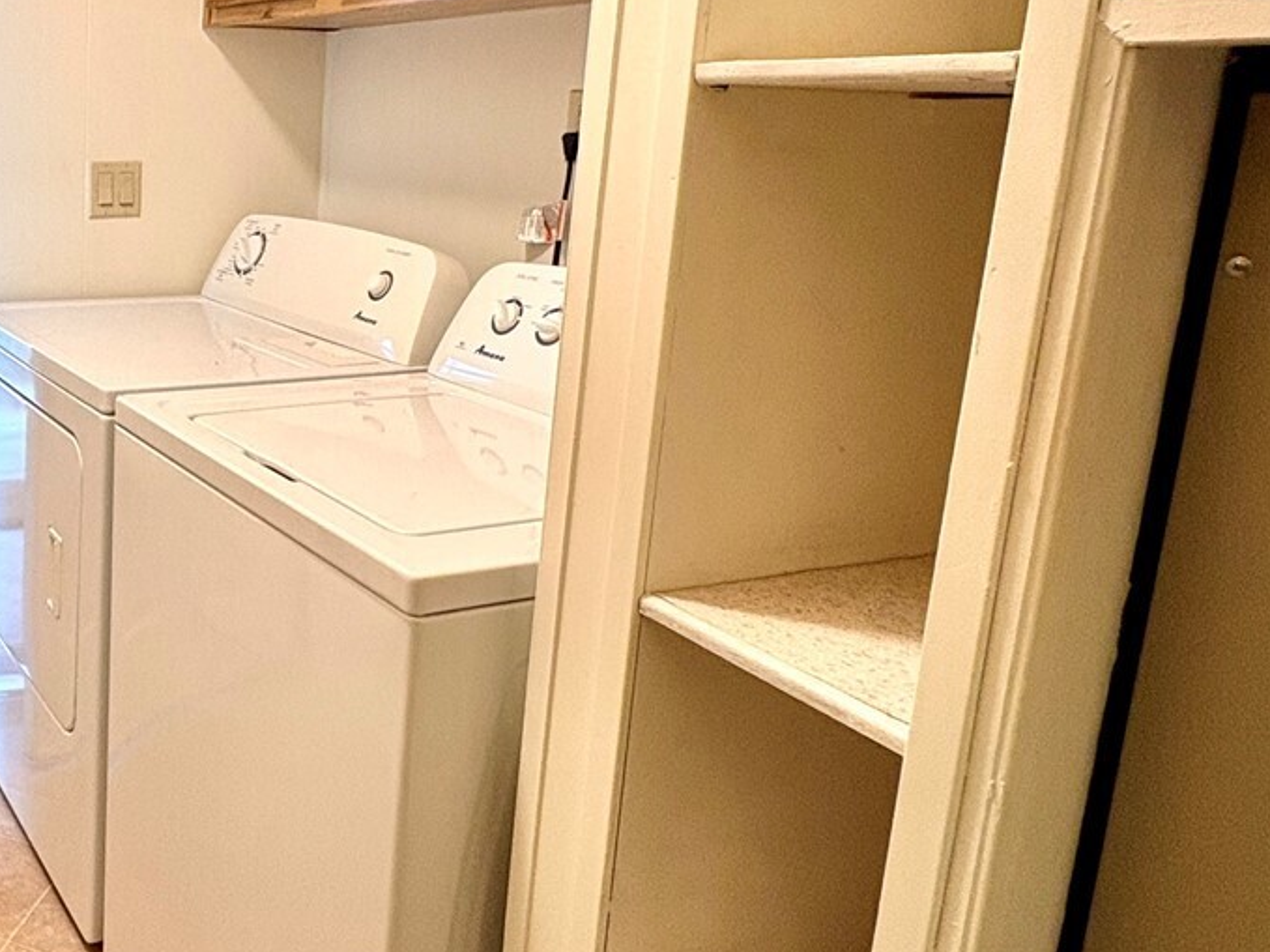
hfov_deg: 47.6
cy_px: 327
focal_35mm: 33
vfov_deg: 42.4
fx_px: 1210
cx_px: 49
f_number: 2.2
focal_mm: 2.22
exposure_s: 1/120
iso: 200
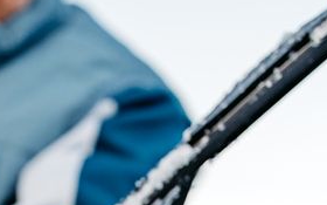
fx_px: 1426
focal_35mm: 160
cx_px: -68
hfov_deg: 12.8
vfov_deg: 7.7
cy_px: 483
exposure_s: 1/500
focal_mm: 35
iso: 100
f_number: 2.8
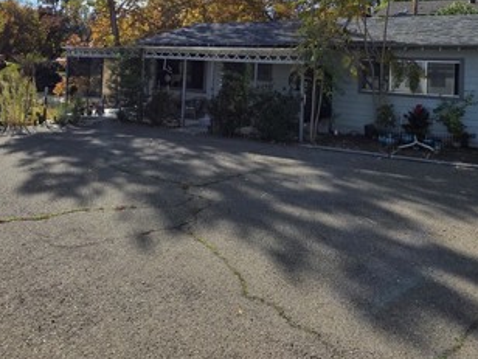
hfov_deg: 65.3
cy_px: 64
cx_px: 223
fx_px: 373
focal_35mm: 27
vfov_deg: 48.0
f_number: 1.9
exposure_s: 1/3464
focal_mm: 2.2
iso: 40
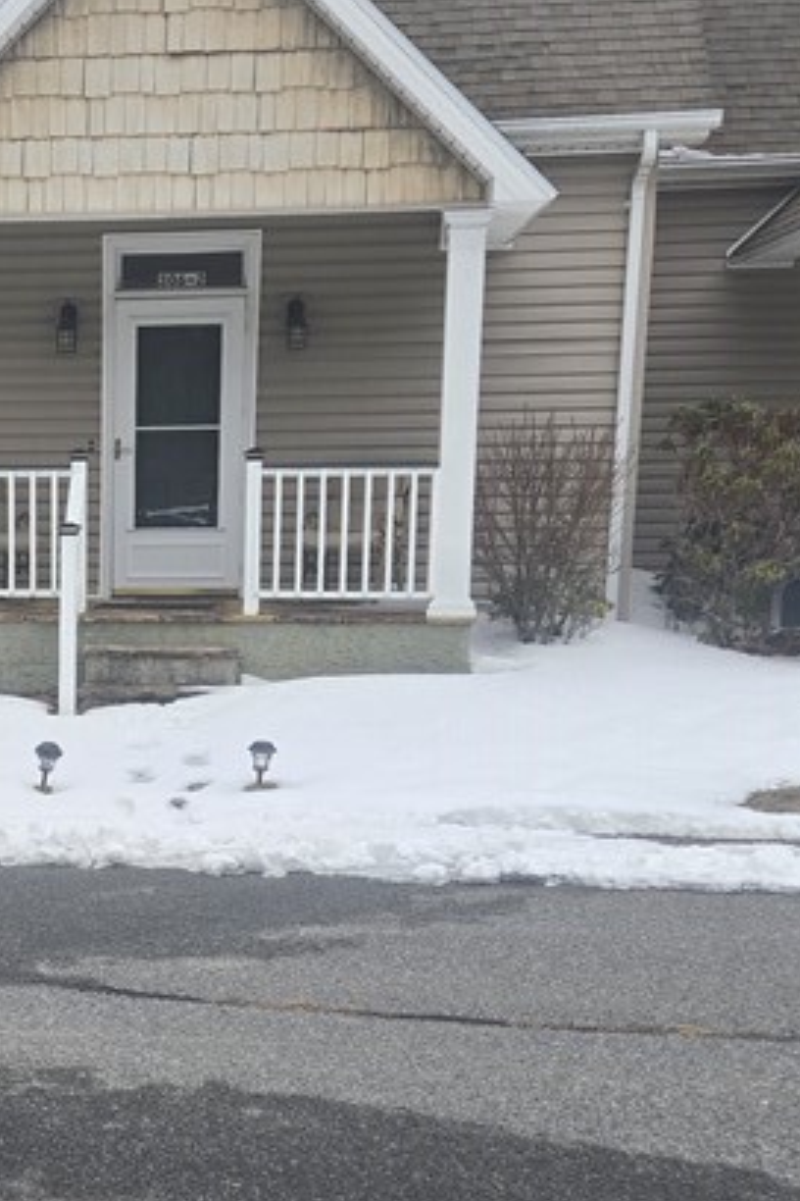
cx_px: -26
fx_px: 2000
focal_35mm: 60
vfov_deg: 33.0
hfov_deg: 21.7
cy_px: 836
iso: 25
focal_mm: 5.4
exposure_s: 1/509
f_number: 1.8
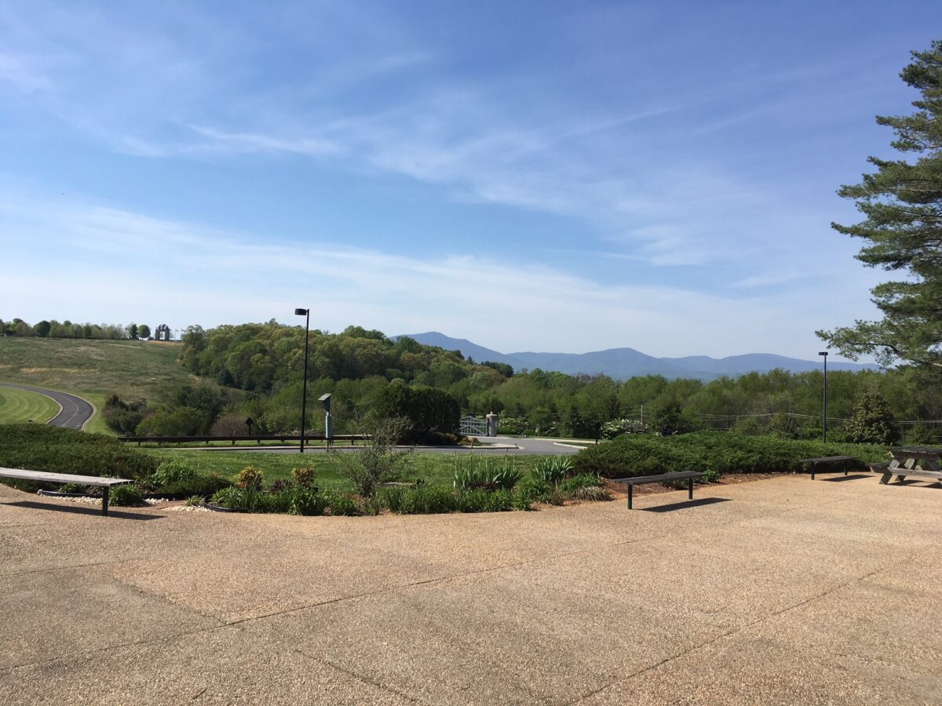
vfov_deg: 48.2
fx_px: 789
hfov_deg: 61.7
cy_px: 353
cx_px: 471
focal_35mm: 29
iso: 25
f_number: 2.2
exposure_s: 1/2137
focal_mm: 4.15
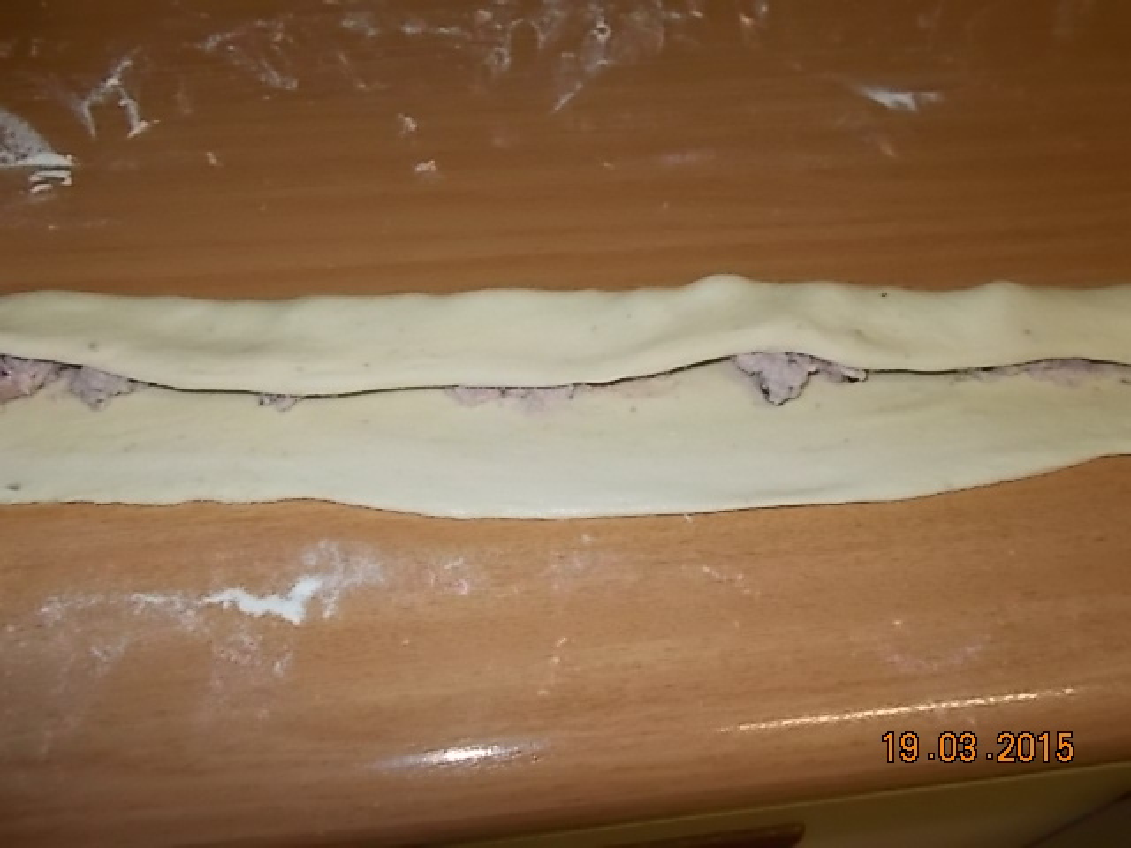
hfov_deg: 67.3
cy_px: 424
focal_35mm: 26
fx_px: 849
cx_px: 566
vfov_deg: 53.1
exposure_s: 1/25
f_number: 3.2
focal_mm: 4.6
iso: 200
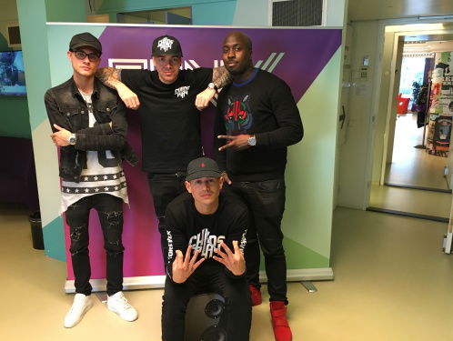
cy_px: 170
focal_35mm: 29
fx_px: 380
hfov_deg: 61.6
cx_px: 226
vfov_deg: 48.3
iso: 200
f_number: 2.2
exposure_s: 1/33
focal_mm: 4.15
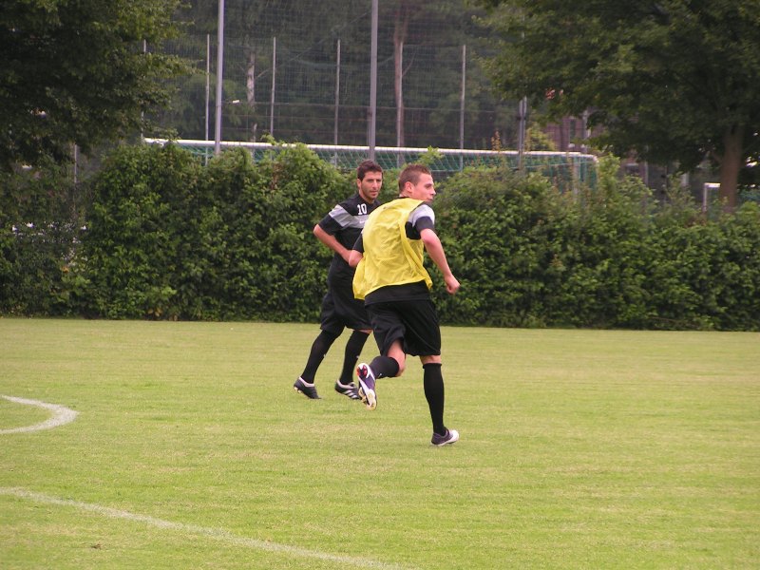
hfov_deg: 8.0
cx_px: 380
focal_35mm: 247
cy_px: 285
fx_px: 5423
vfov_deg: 6.0
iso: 50
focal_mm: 37.8
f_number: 3.5
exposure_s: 1/250
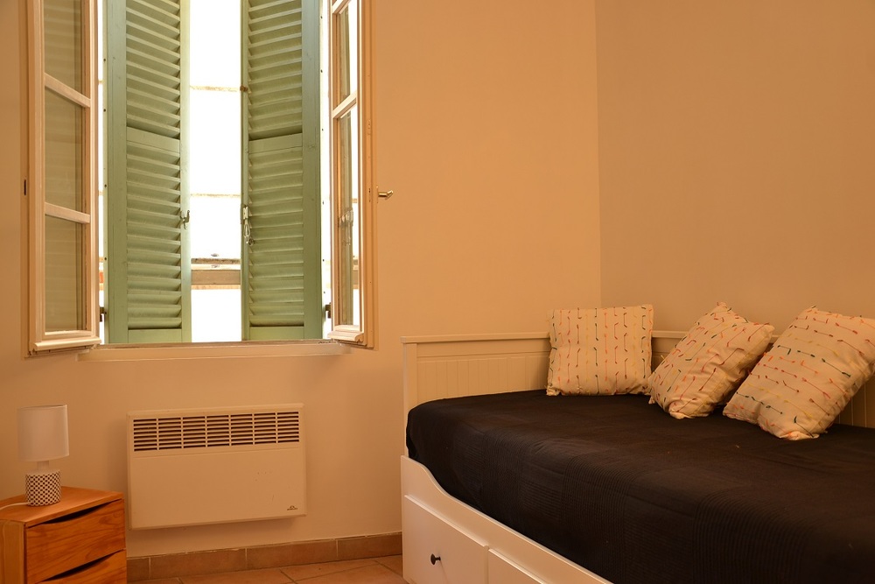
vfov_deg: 40.0
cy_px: 292
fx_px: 802
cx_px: 438
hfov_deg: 57.2
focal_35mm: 33
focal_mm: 22
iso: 100
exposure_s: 1/4
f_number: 3.8
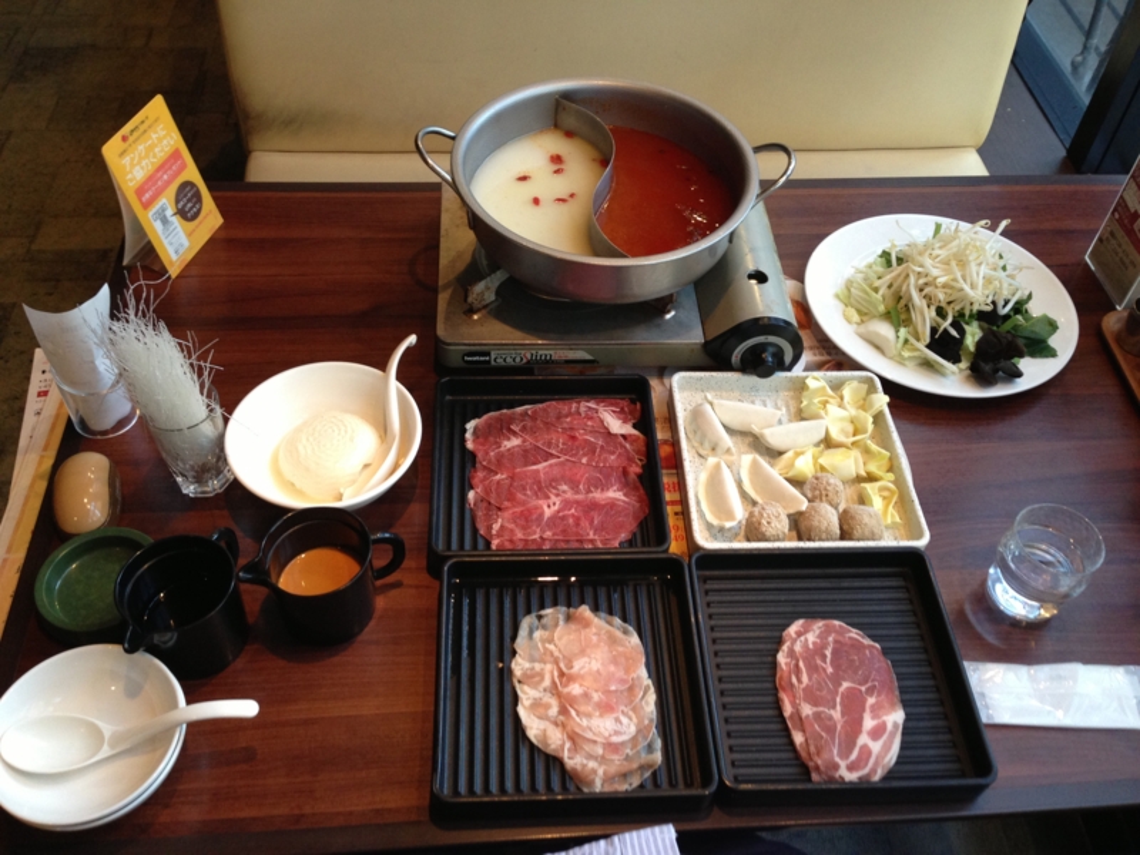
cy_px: 428
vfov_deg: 42.9
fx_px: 1087
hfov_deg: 55.4
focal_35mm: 33
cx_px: 570
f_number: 2.4
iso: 125
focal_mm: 4.13
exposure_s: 1/20
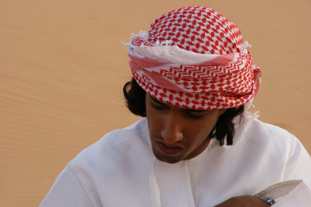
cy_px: 104
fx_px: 3237
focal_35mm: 375
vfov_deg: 3.7
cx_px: 156
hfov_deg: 5.5
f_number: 22
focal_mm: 250
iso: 400
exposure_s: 1/40
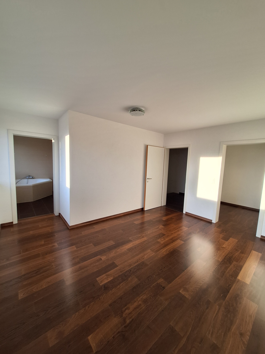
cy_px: 177
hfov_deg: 89.9
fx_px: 133
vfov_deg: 106.2
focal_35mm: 13
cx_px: 132
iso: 64
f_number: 2.2
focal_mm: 1.74
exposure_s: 1/100
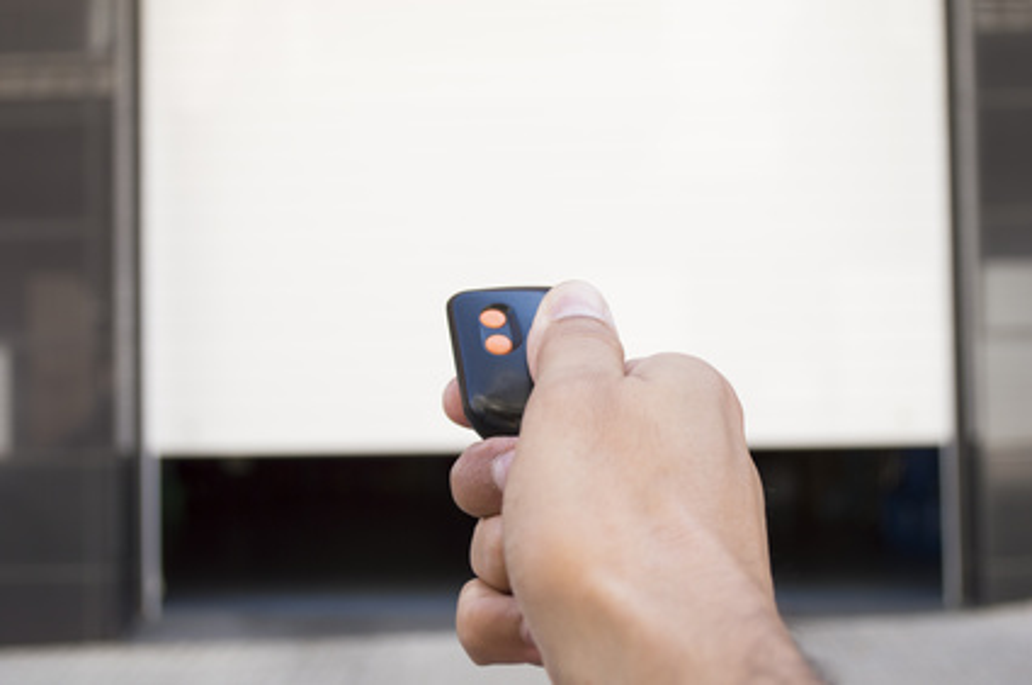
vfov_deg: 25.0
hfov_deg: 36.9
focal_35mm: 54
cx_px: 516
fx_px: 1546
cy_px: 342
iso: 100
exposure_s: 1/125
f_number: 5.6
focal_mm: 36
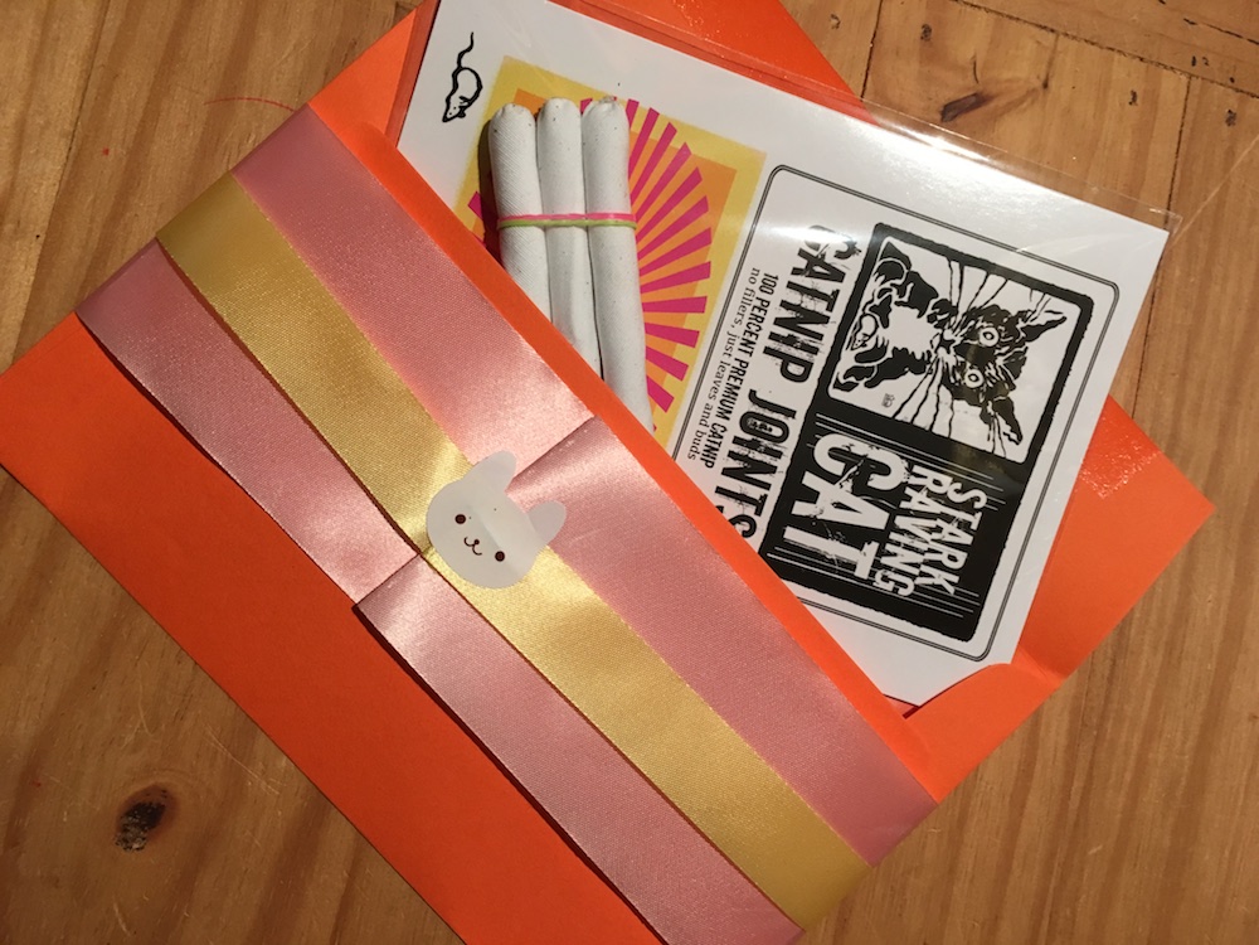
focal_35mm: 29
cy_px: 472
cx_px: 630
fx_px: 1055
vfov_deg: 48.2
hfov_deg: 61.7
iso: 80
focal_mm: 4.15
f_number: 2.2
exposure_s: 1/30
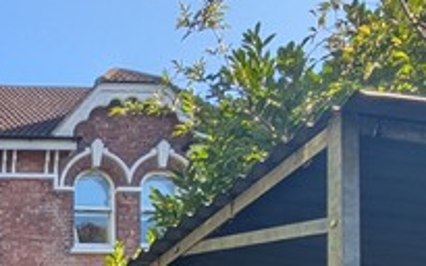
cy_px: 554
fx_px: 859
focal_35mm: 74
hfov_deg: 23.2
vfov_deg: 14.3
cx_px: -191
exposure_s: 1/724
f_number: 2.2
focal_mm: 1.83
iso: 40
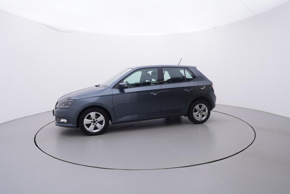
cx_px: 145
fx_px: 181
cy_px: 97
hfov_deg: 77.3
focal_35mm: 22
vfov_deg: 56.2
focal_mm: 15
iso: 200
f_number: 5
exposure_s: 1/80
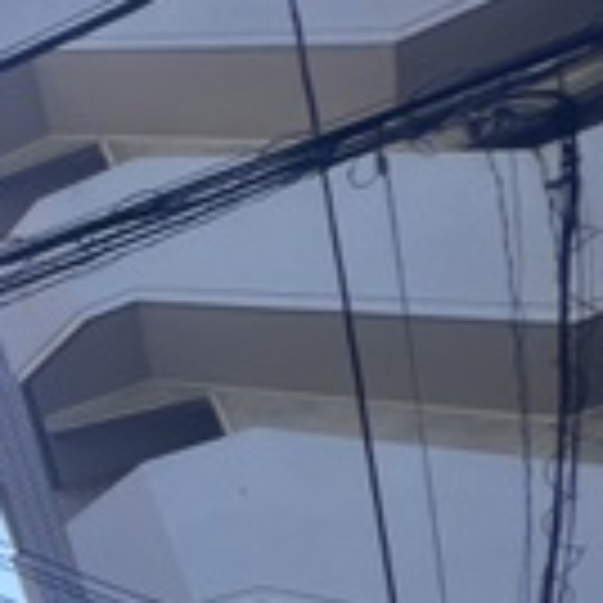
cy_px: 781
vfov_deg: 24.9
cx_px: -945
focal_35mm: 60
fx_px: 1182
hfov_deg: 14.0
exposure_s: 1/521
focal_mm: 1.57
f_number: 1.8
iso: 32
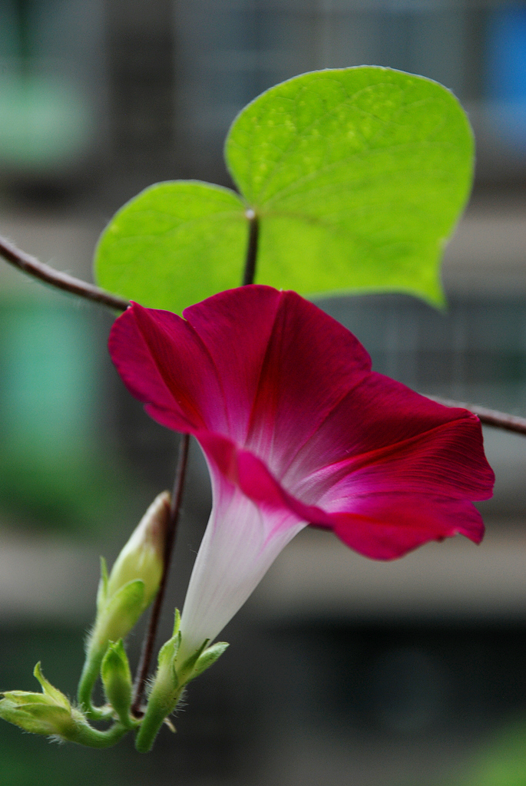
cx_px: 263
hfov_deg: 9.2
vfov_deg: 13.7
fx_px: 3279
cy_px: 393
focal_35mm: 150
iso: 200
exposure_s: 1/40
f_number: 5.6
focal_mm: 100
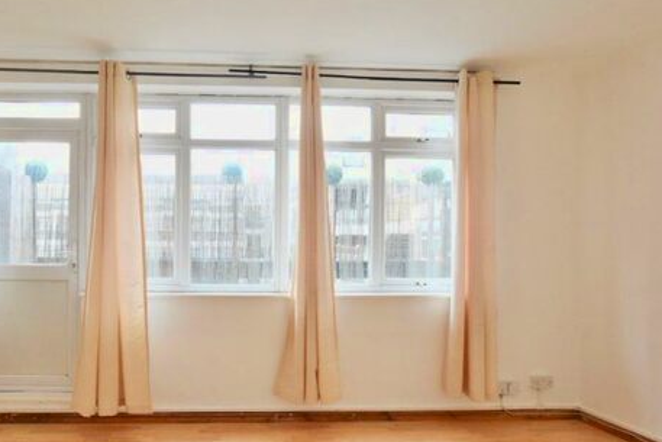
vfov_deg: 54.9
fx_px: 423
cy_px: 259
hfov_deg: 73.8
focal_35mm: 23
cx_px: 222
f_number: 3.5
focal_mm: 10
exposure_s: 1/125
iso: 1100
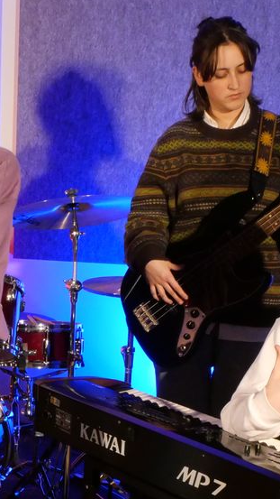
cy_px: 396
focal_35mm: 88
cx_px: -44
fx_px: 1162
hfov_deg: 13.4
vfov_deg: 23.8
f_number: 13
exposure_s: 1/30
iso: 3200
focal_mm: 17
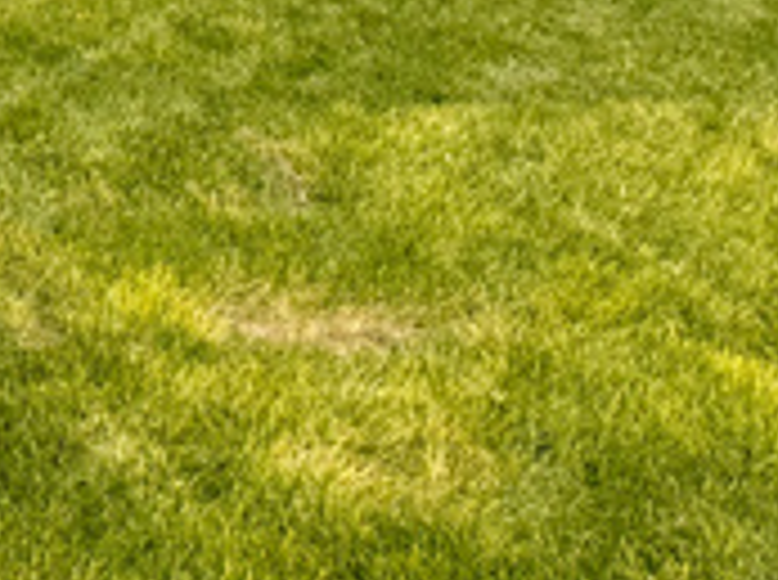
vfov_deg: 14.4
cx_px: -355
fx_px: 1996
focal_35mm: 89
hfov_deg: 19.5
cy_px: -486
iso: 80
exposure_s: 1/1230
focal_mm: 6.76
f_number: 1.78
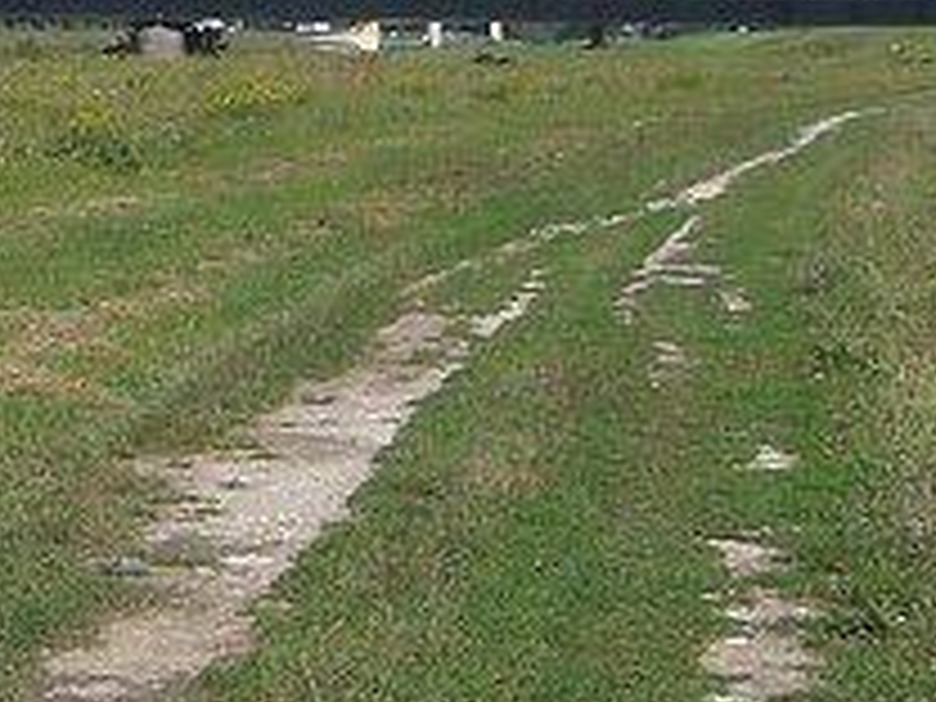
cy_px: -18
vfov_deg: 10.1
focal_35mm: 146
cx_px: -590
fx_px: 3948
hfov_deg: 12.6
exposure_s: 1/800
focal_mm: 6.3
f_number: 4.4
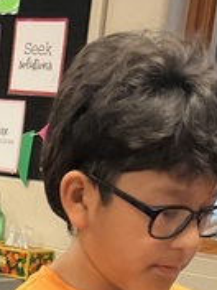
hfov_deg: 10.7
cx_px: -128
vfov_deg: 13.5
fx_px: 1103
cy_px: 517
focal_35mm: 132
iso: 125
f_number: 1.8
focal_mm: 3
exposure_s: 1/60
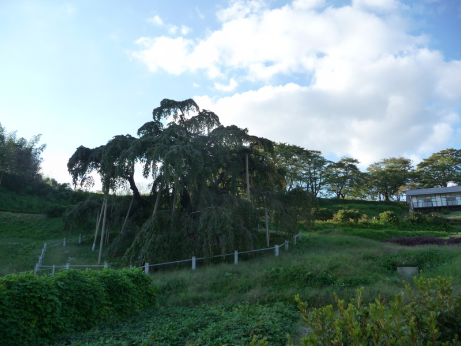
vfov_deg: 49.7
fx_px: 373
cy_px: 173
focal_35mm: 28
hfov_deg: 63.4
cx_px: 230
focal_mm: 4.7
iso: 160
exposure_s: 1/400
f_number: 3.3
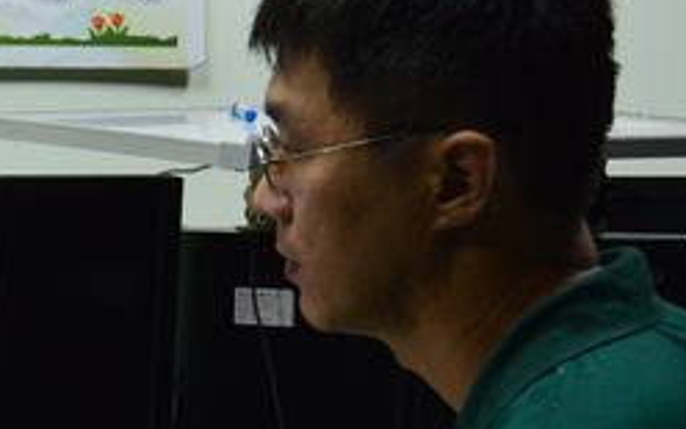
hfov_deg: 11.7
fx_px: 3228
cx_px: -274
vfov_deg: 7.5
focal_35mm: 173
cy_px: 544
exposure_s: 1/40
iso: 800
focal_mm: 35
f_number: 5
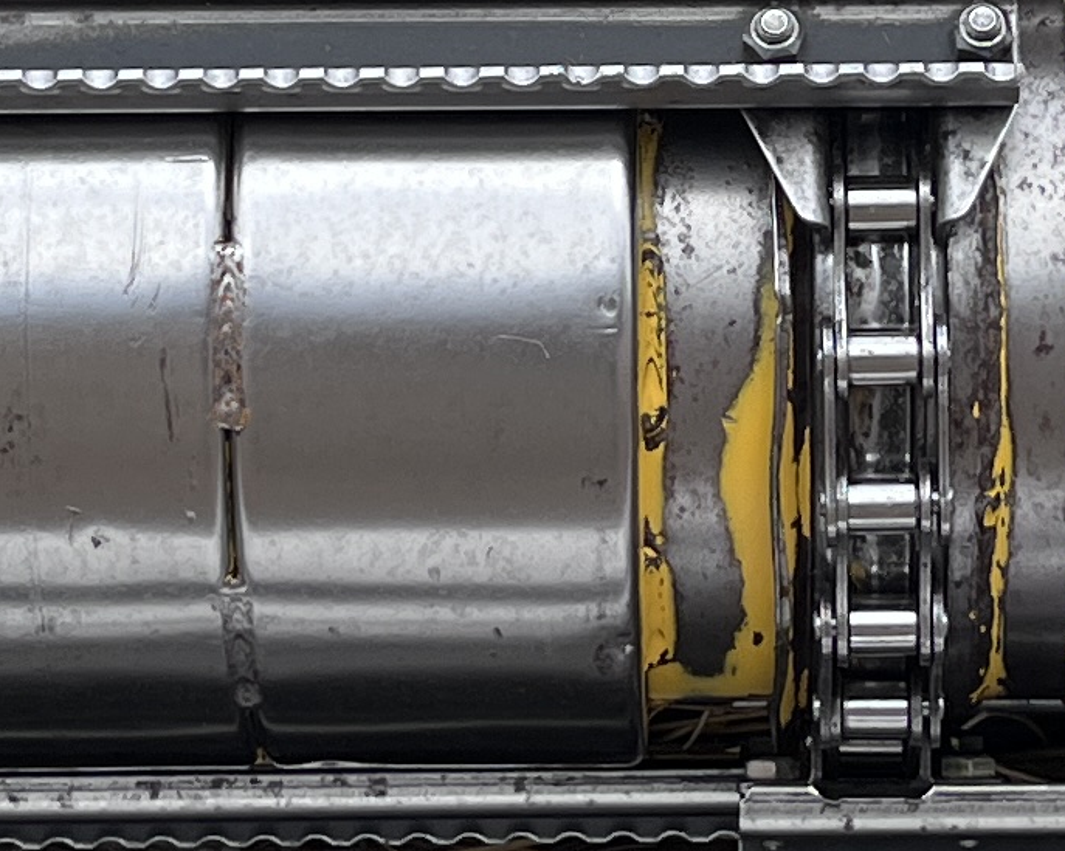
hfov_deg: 12.9
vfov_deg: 10.3
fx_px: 4694
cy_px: 109
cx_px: 688
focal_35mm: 149
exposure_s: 1/1517
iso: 50
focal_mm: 5.1
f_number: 1.6
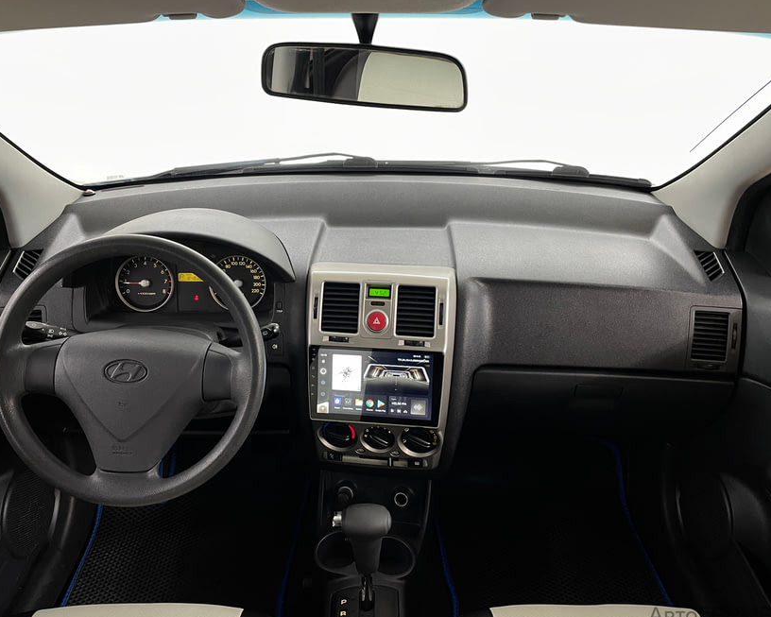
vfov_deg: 51.5
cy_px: 315
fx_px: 639
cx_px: 374
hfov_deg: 62.2
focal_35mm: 28
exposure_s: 1/50
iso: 125
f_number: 1.6
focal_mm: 4.2
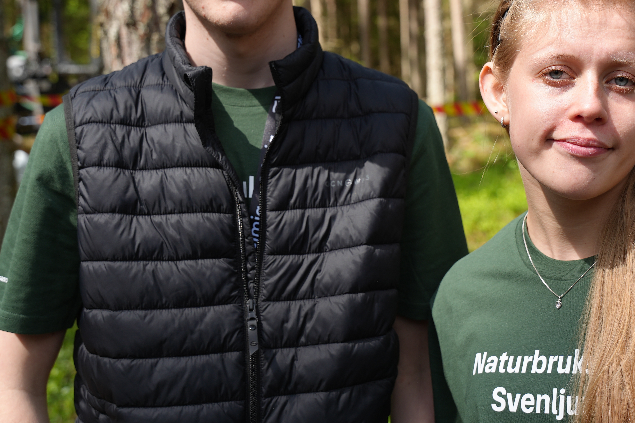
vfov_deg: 21.3
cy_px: 110
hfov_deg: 31.7
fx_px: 1115
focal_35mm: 63
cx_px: 380
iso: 100
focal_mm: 35.7
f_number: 4
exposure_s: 1/200
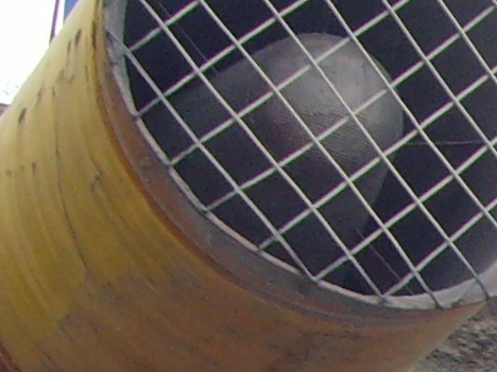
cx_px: 1125
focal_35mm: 216
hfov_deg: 8.5
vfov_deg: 6.7
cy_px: 736
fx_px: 3101
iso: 100
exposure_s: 1/350
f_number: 3.5
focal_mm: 6.6
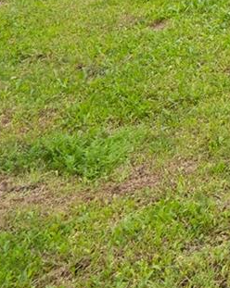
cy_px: -252
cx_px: 802
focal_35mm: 99
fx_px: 844
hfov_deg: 9.4
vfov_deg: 16.0
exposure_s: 1/1600
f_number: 8
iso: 500
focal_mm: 16
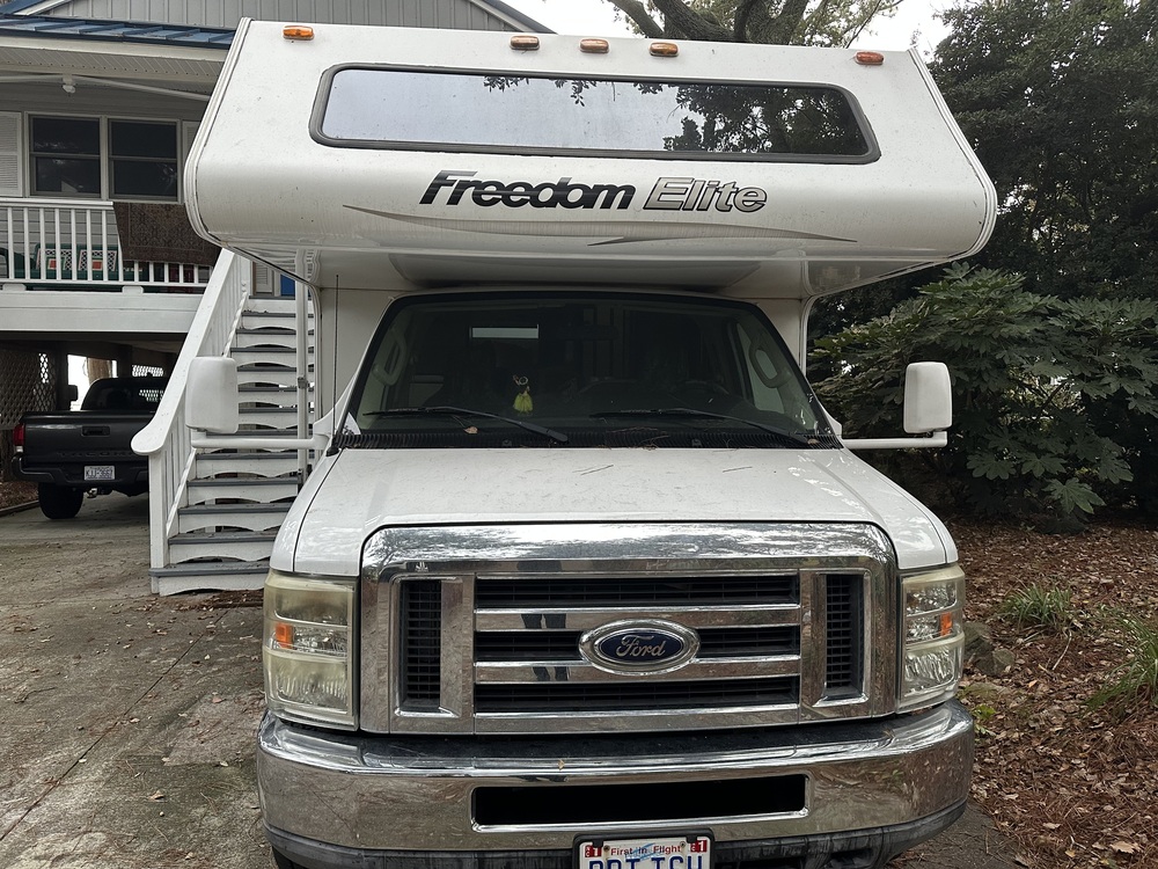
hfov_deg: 71.6
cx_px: 579
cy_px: 434
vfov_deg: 56.8
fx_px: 803
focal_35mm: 24
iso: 250
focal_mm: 6.86
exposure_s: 1/115
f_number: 1.78
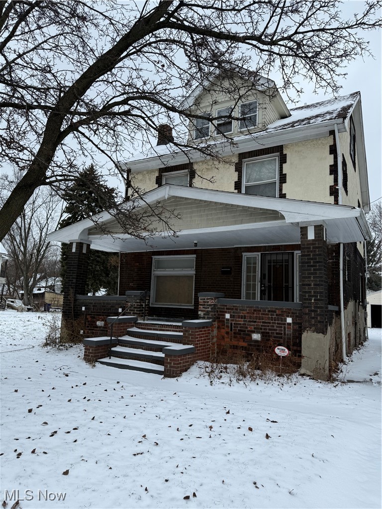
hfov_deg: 56.8
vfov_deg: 71.6
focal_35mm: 24
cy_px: 254
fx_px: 353
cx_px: 191
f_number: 1.78
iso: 80
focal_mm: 6.76
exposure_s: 1/1250
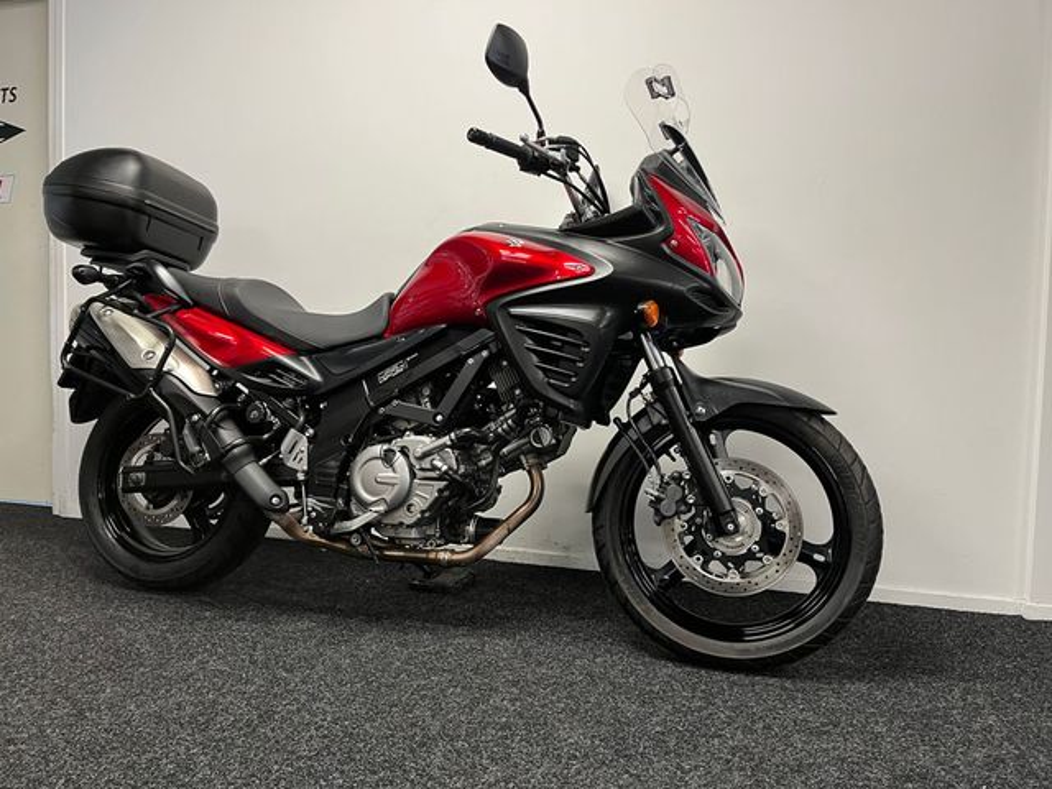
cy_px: 394
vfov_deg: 53.1
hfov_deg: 67.3
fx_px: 790
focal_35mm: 26
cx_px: 526
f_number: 1.6
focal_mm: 5.1
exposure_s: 1/50
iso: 100
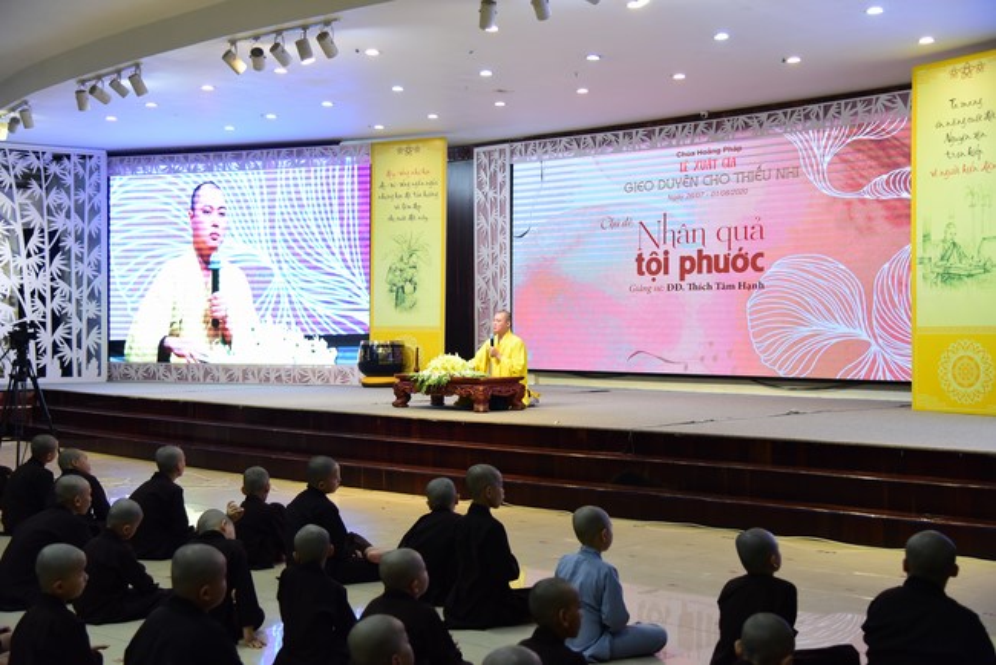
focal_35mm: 50
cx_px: 498
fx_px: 1384
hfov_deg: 39.6
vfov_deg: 27.0
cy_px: 332
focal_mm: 50
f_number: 4
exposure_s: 1/160
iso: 2500
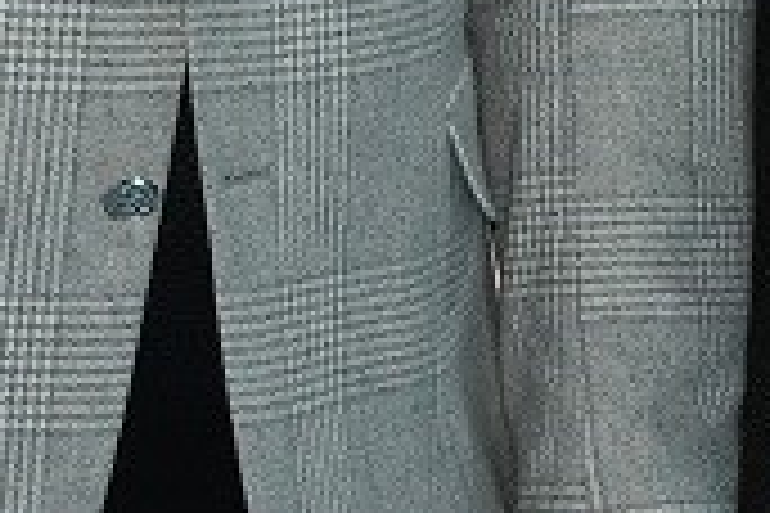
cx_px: 901
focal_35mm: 227
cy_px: -468
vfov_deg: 5.9
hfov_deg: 9.0
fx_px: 4861
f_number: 3.8
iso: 500
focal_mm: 23
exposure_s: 1/60
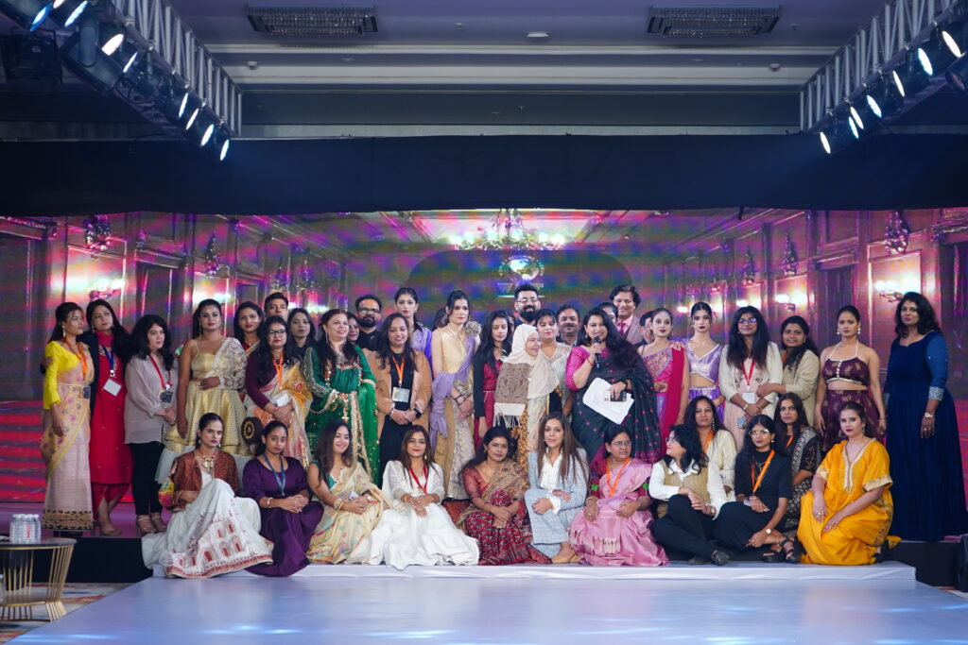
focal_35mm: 67
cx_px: 484
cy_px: 322
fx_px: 1802
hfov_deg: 30.1
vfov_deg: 20.3
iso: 400
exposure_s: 1/100
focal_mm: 45
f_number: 4.5
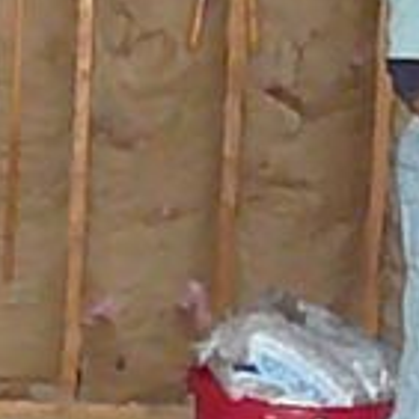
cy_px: 65
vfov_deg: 12.4
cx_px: -217
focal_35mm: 140
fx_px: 1917
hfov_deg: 11.9
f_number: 2.8
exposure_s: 1/30
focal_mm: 5.2
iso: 1600
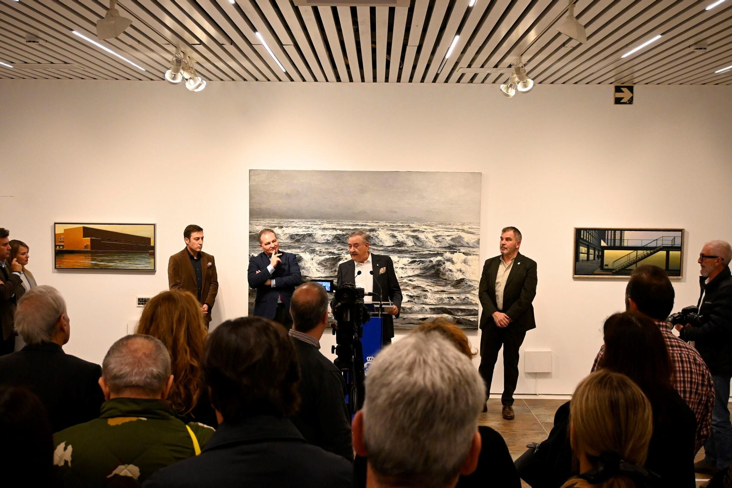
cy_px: 244
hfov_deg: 45.0
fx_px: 885
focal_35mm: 44
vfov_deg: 30.9
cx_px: 366
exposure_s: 1/160
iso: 2500
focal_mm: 29
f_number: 5
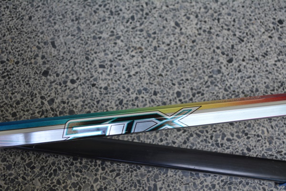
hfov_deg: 46.4
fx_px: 334
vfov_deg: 31.9
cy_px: 96
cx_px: 143
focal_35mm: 42
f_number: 5.6
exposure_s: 1/125
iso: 400
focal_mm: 28
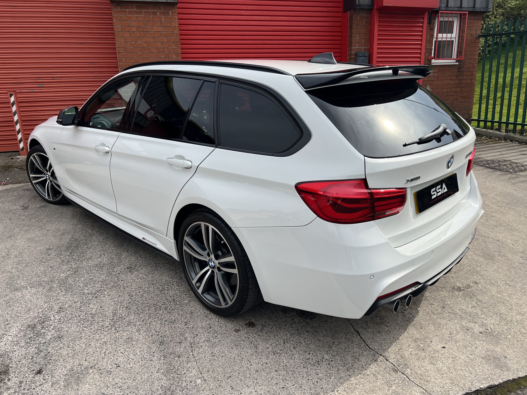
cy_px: 198
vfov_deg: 53.1
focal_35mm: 26
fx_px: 396
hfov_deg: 67.3
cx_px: 264
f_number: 1.5
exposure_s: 1/3257
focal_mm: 5.7
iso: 50
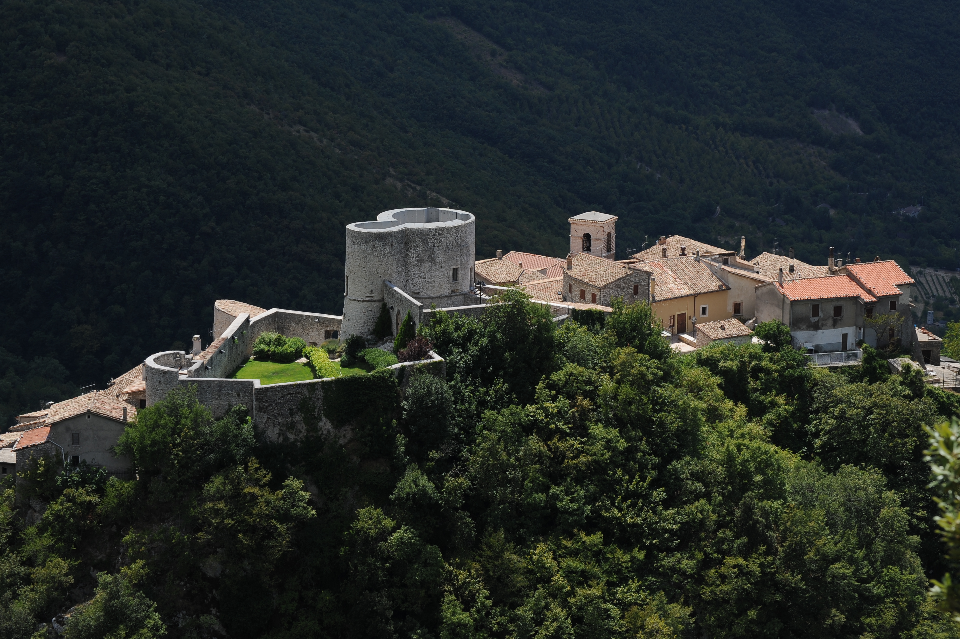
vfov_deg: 13.4
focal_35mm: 102
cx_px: 488
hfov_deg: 20.0
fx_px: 2718
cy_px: 304
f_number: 13
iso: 200
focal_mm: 92
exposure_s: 1/250
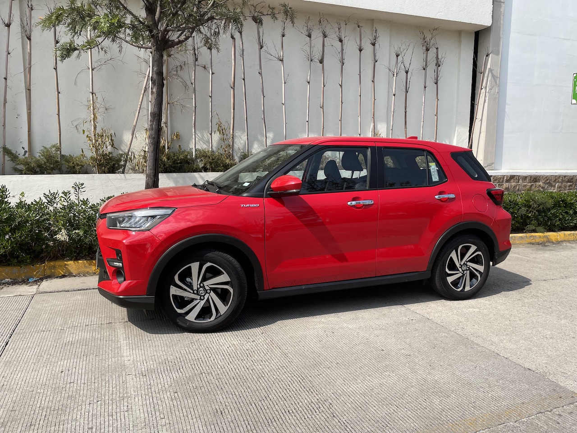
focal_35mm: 26
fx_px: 433
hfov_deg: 67.3
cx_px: 288
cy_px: 216
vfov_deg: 53.1
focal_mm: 4.2
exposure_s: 1/3401
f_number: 1.6
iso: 50
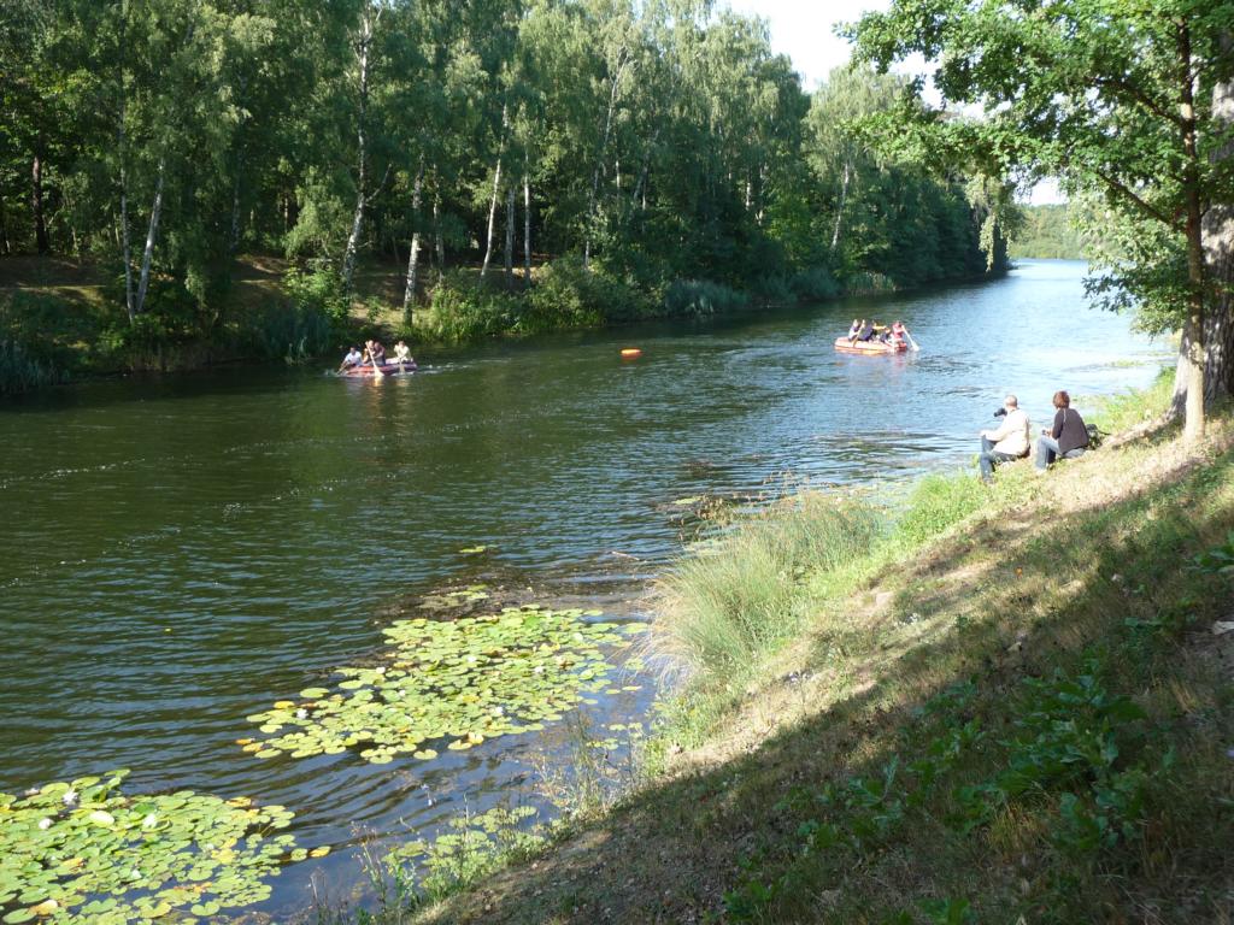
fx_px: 1426
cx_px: 617
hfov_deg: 46.8
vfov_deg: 36.0
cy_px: 462
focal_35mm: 40
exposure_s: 1/200
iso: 100
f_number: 3.9
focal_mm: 6.7
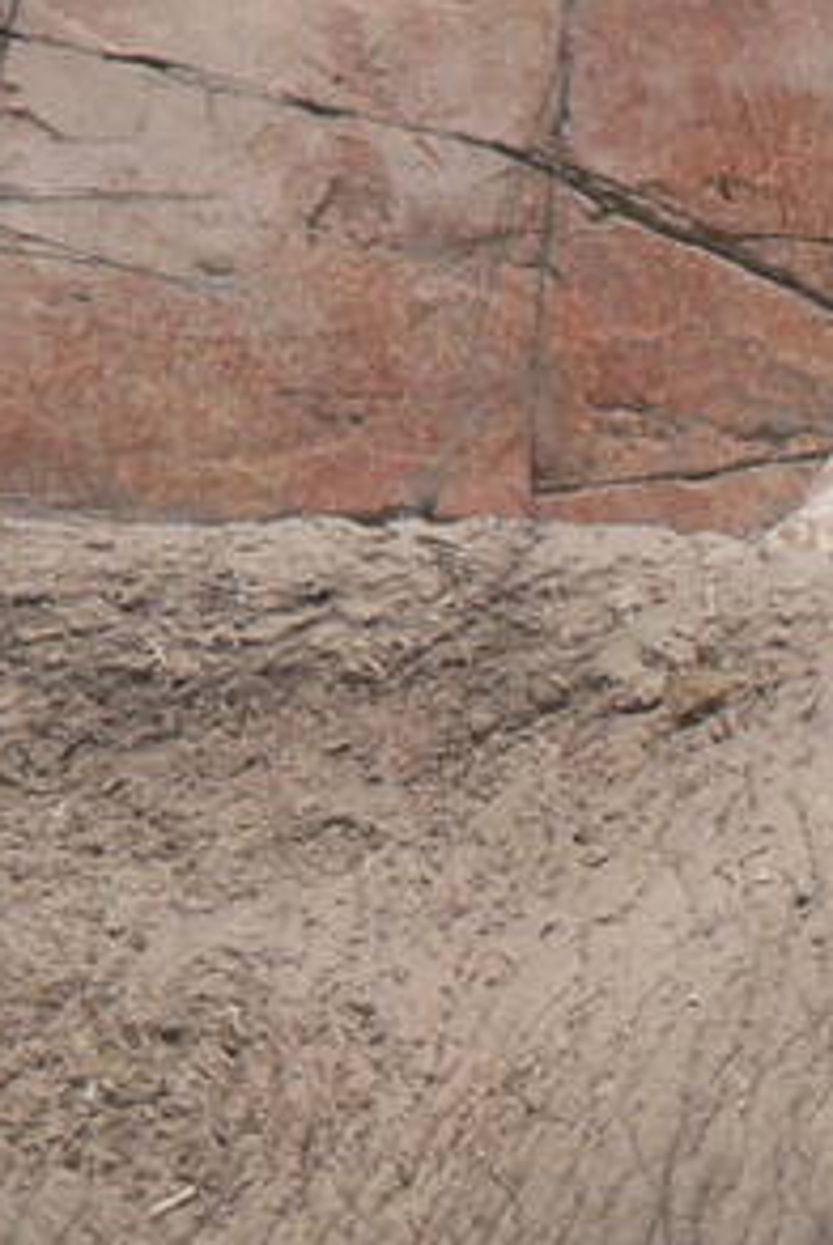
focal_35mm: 1480
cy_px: 2239
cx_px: 914
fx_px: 51243
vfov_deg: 1.4
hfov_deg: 0.9
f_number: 8
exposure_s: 1/400
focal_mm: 55.2
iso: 80
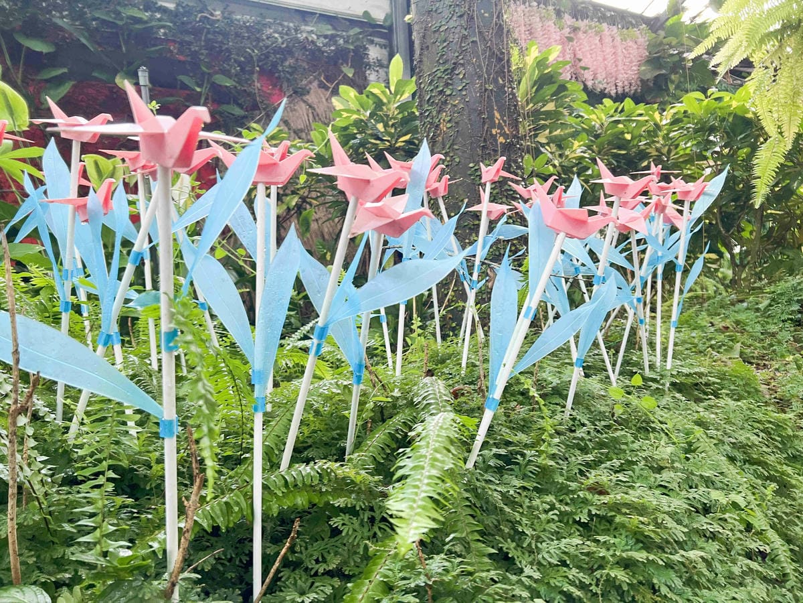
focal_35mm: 26
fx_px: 603
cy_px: 302
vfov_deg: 53.1
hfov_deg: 67.3
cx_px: 402
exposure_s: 1/82
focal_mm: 5.7
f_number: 1.5
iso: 125
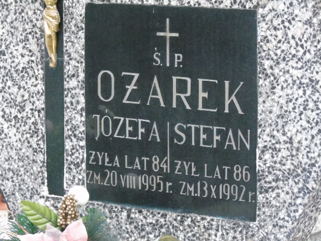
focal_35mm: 186
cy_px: 120
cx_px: 160
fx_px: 1725
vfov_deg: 8.0
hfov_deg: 10.6
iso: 800
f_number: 5
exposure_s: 1/200
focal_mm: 33
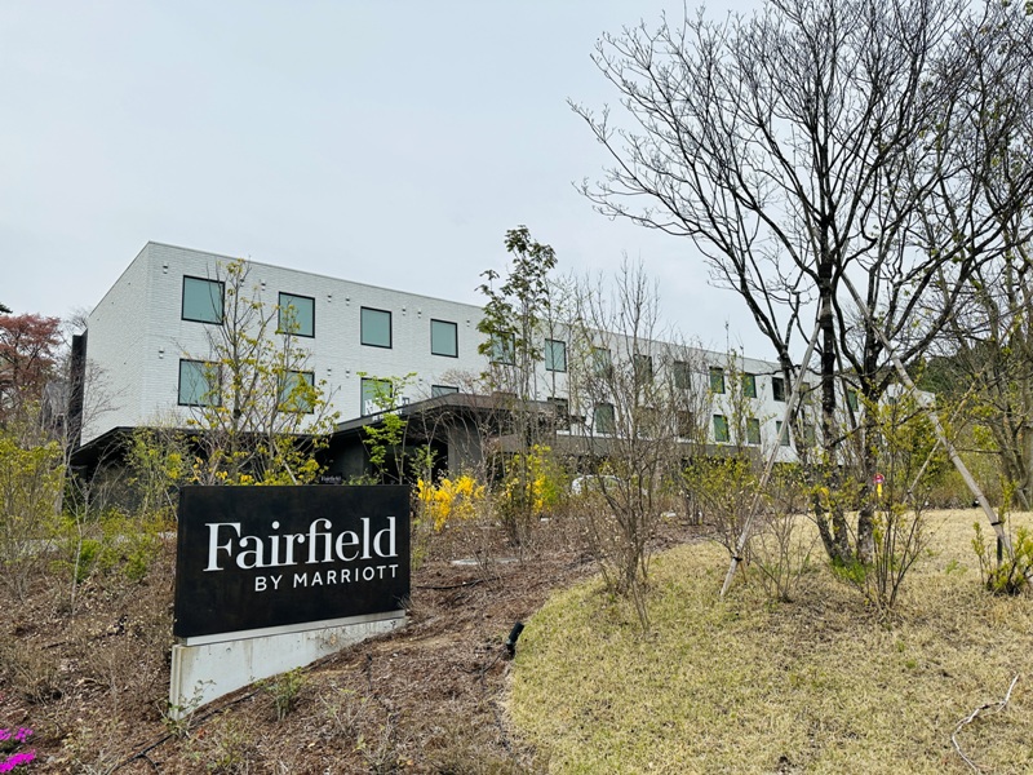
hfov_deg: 71.6
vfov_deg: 56.8
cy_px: 388
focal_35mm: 24
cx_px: 516
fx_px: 716
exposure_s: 1/1751
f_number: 1.78
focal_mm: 6.86
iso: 80
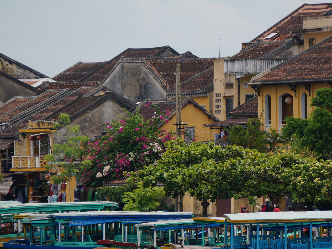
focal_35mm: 473
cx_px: 209
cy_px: 142
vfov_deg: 3.1
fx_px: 4537
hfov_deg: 4.2
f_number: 7.1
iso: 100
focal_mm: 210
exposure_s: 1/400
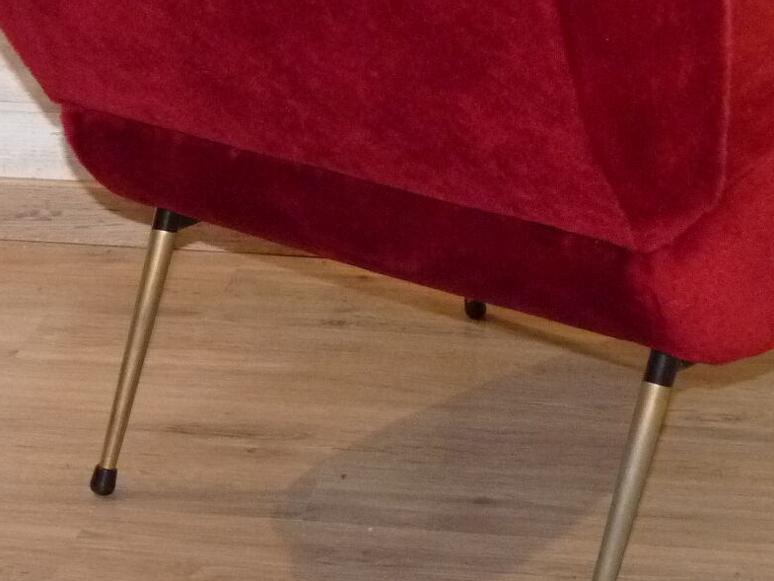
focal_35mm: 107
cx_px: 419
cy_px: 98
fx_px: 2393
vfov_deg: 13.8
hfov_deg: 18.4
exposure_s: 1/30
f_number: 3
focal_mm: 7.3
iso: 400
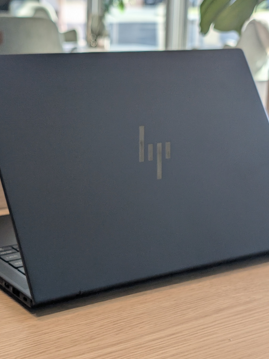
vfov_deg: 29.4
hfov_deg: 22.3
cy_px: 180
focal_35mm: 66
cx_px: 131
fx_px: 684
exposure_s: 1/245
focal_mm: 6.9
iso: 43
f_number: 1.68
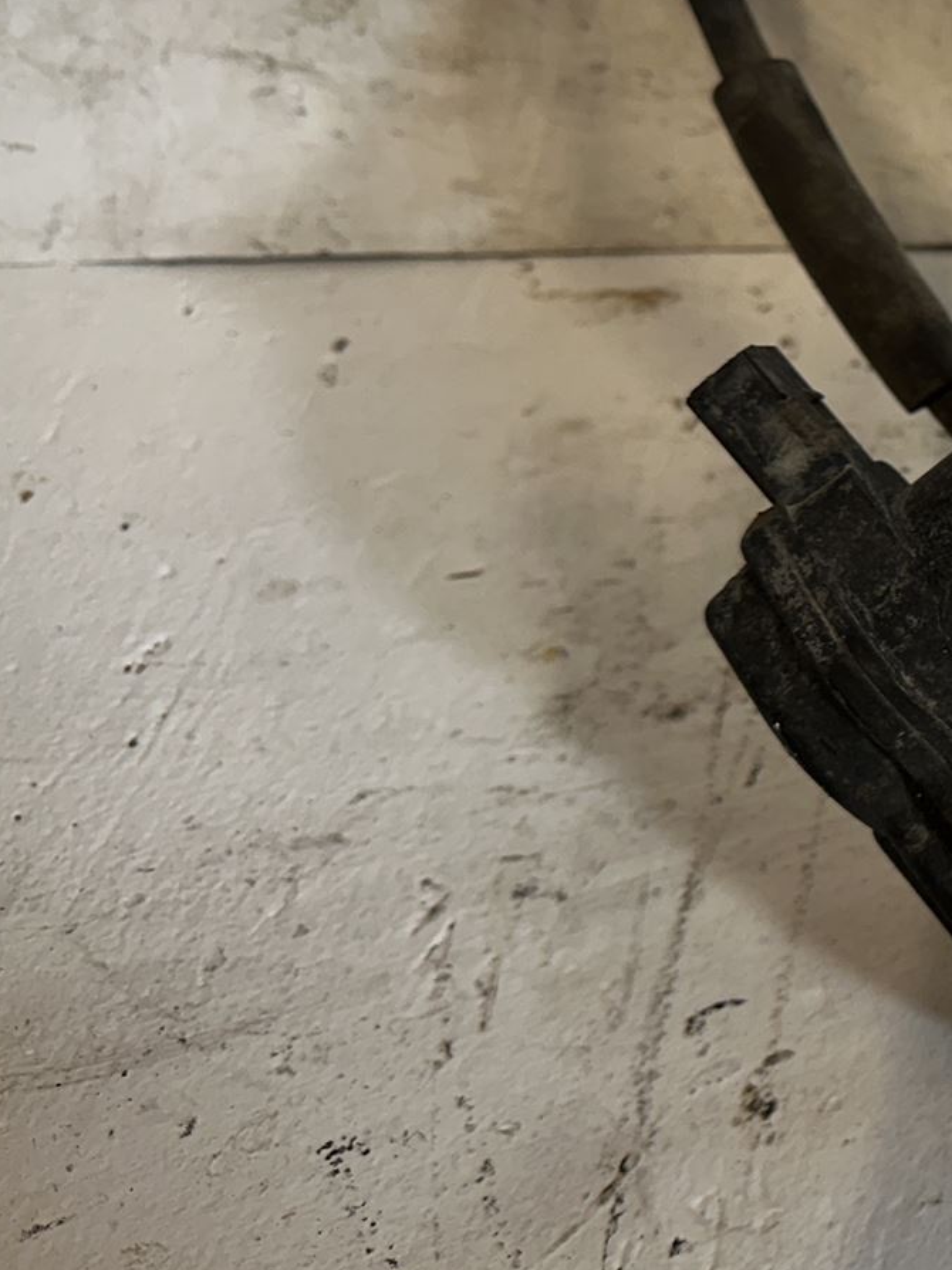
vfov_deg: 34.6
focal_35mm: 55
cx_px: 1418
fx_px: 2018
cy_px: 422
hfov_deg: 22.1
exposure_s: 1/100
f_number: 1.78
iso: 80
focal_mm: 6.86
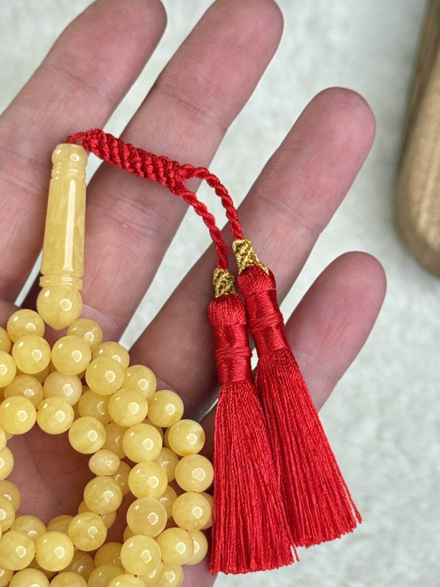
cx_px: 142
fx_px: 1407
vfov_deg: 23.5
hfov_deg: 17.7
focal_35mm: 83
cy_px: 390
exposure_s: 1/152
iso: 64
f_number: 1.78
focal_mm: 6.76
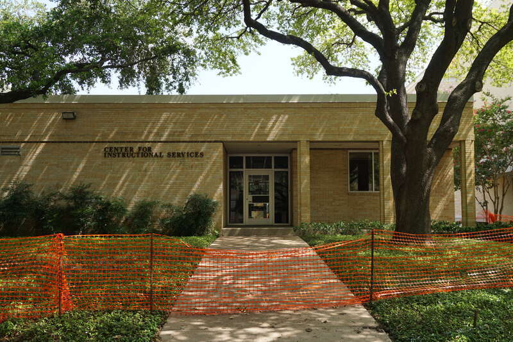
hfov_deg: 49.6
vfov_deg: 34.2
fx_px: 556
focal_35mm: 39
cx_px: 256
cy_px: 171
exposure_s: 1/100
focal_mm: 26
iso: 100
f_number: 7.1
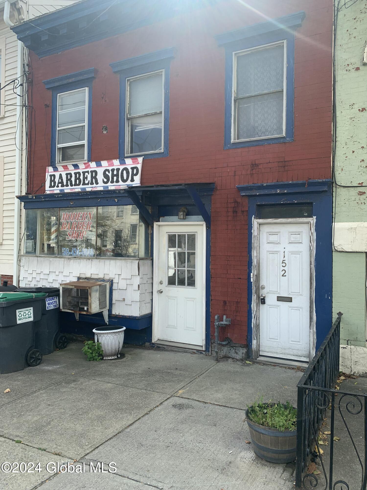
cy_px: 245
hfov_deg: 53.1
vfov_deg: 67.3
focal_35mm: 26
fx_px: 368
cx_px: 184
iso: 25
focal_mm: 4.25
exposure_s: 1/903
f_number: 1.8
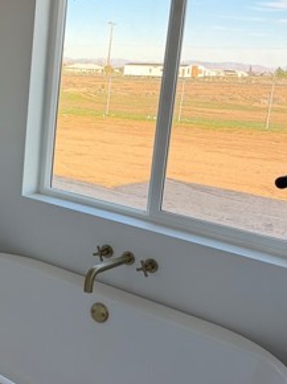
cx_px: -13
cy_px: 162
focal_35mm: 53
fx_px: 587
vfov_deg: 36.1
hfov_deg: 25.8
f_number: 1.78
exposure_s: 1/532
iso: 100
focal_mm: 6.76
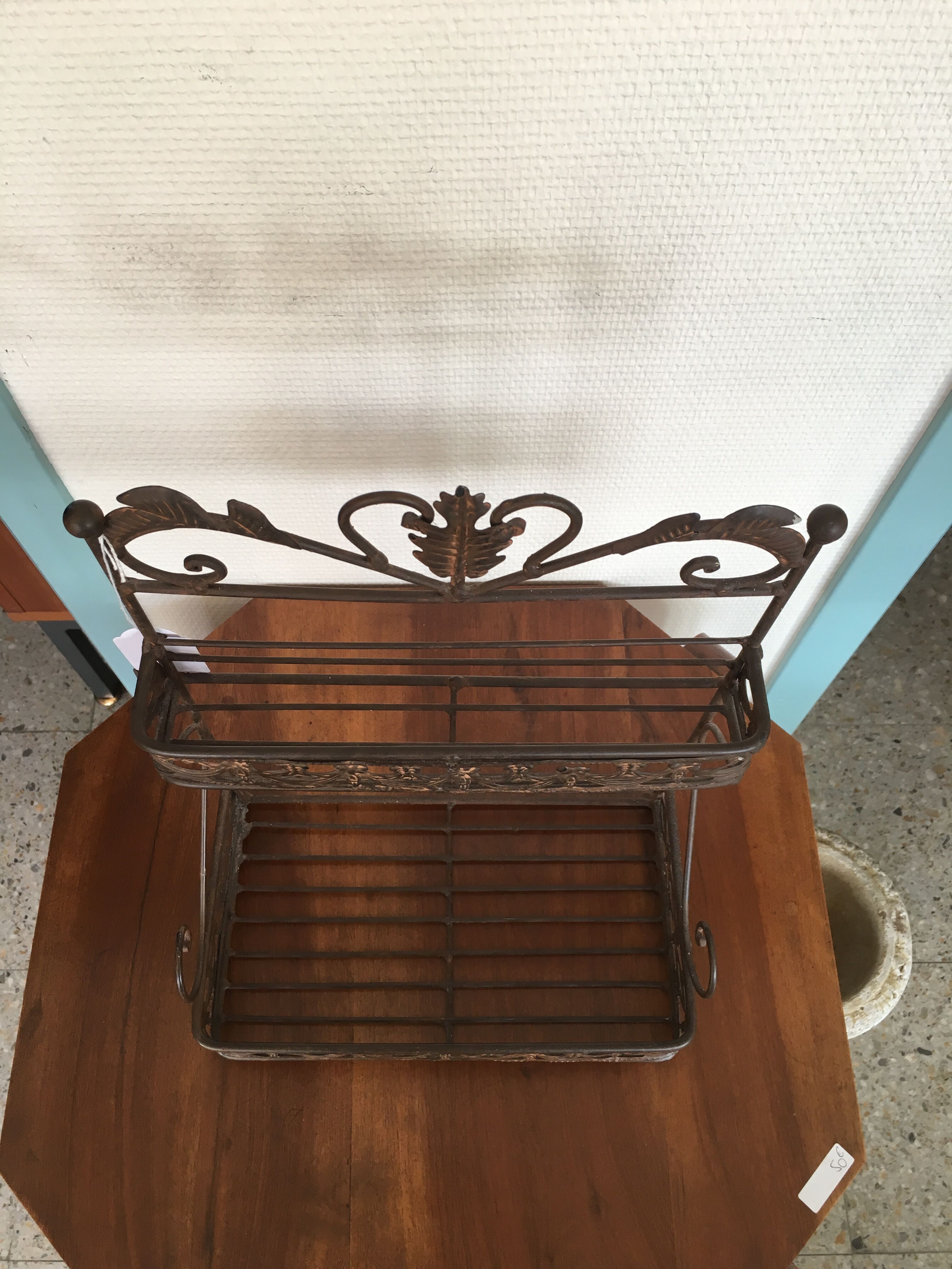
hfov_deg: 48.2
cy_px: 634
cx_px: 476
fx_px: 1063
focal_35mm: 29
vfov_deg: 61.7
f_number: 2.2
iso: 25
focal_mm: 4.15
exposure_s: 1/33
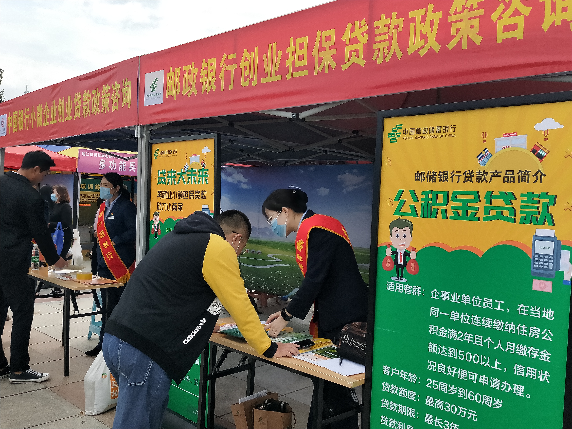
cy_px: 214
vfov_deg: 58.9
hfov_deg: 73.9
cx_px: 286
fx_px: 380
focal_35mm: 23
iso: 101
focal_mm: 3.99
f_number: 1.7
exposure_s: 1/2481
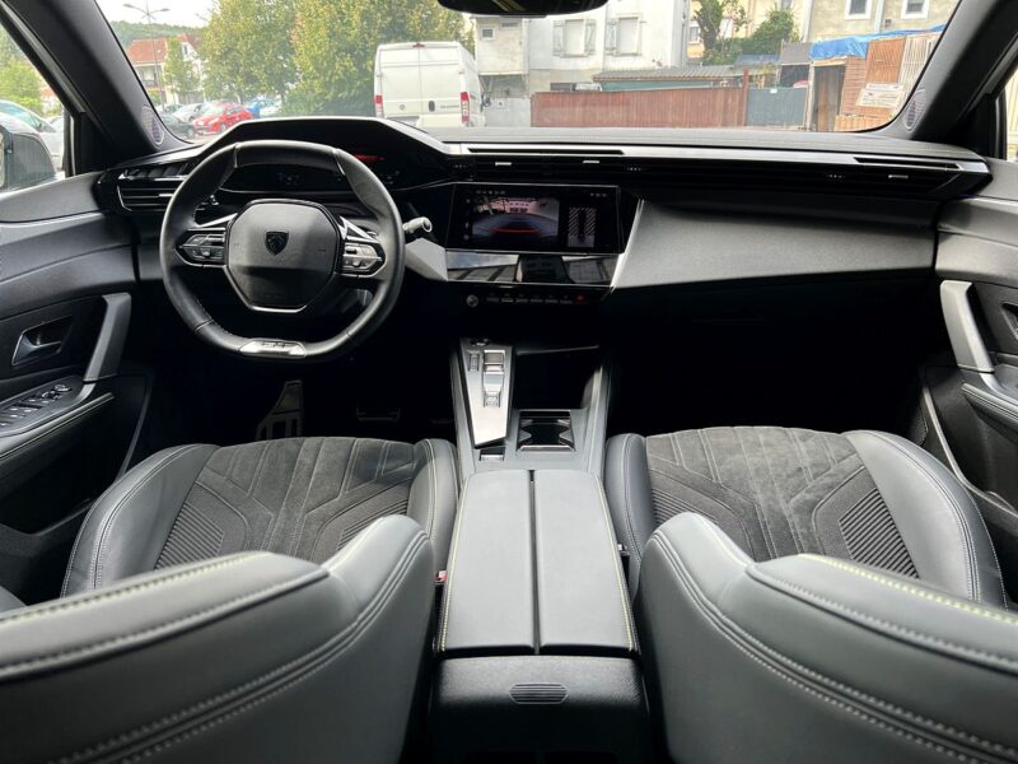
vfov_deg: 53.1
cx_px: 509
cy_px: 382
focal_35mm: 26
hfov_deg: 67.3
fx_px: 765
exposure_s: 1/224
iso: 40
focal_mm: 5.7
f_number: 1.5
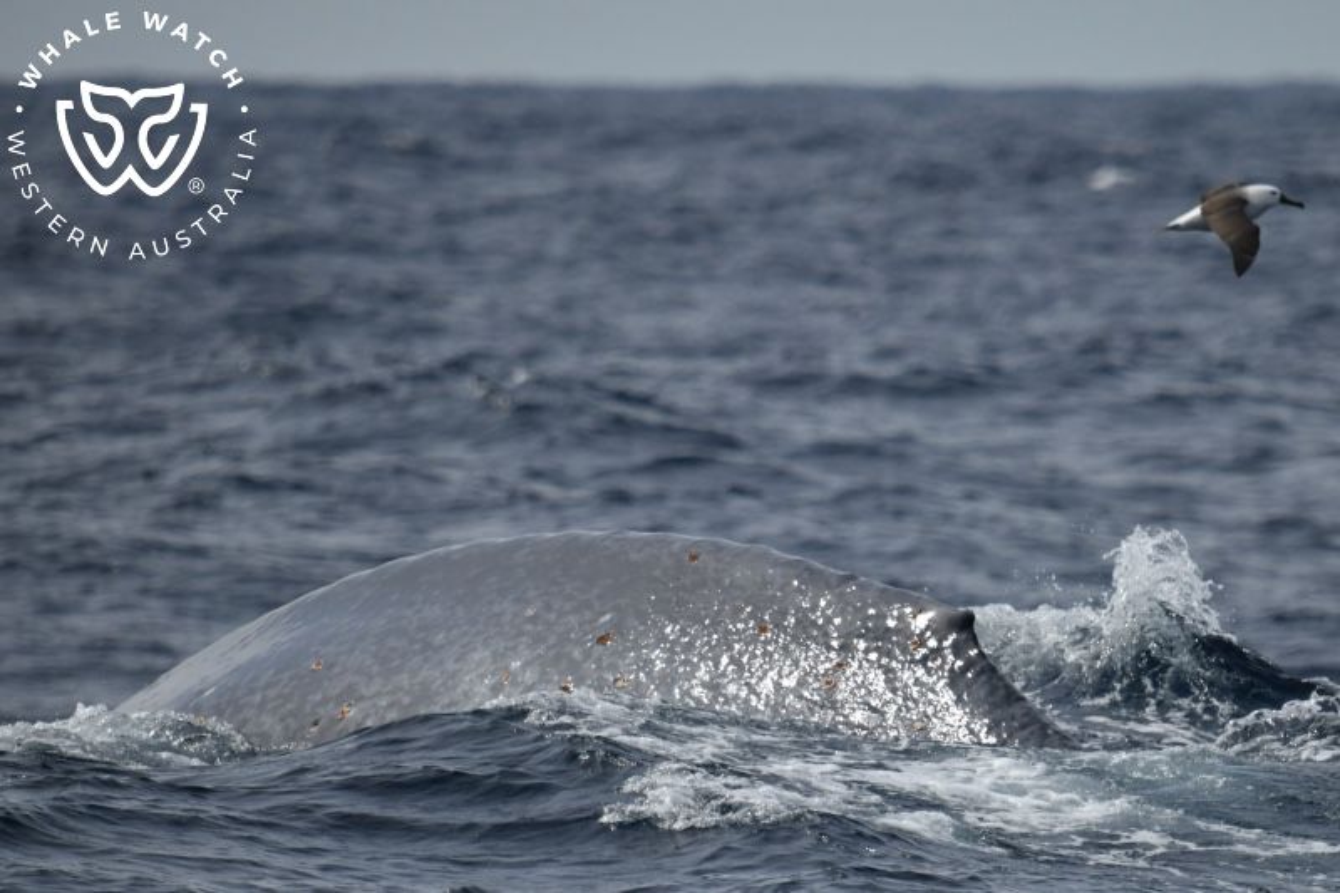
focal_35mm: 600
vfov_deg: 2.3
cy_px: 446
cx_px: 670
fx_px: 22327
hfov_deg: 3.4
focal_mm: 600
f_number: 6.3
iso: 800
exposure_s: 1/8000
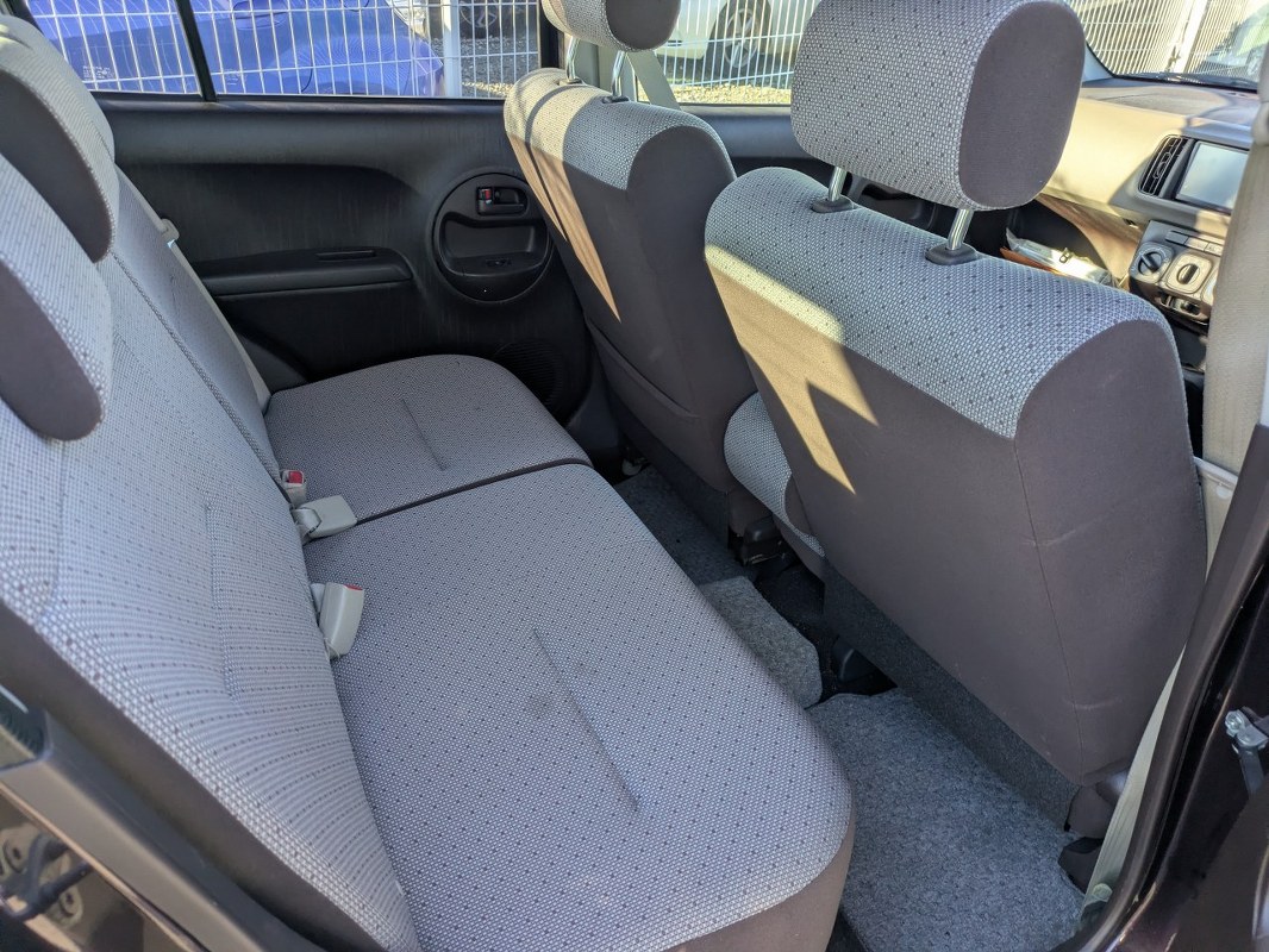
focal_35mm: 25
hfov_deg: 69.4
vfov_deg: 54.9
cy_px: 476
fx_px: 917
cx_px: 634
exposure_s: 1/246
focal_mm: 5.43
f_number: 1.89
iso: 45
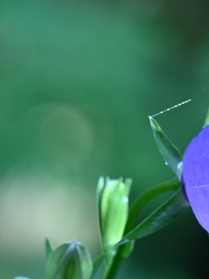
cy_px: 173
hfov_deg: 2.3
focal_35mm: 643
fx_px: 5179
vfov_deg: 3.1
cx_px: 323
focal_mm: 120
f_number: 9
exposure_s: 1/100
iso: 800
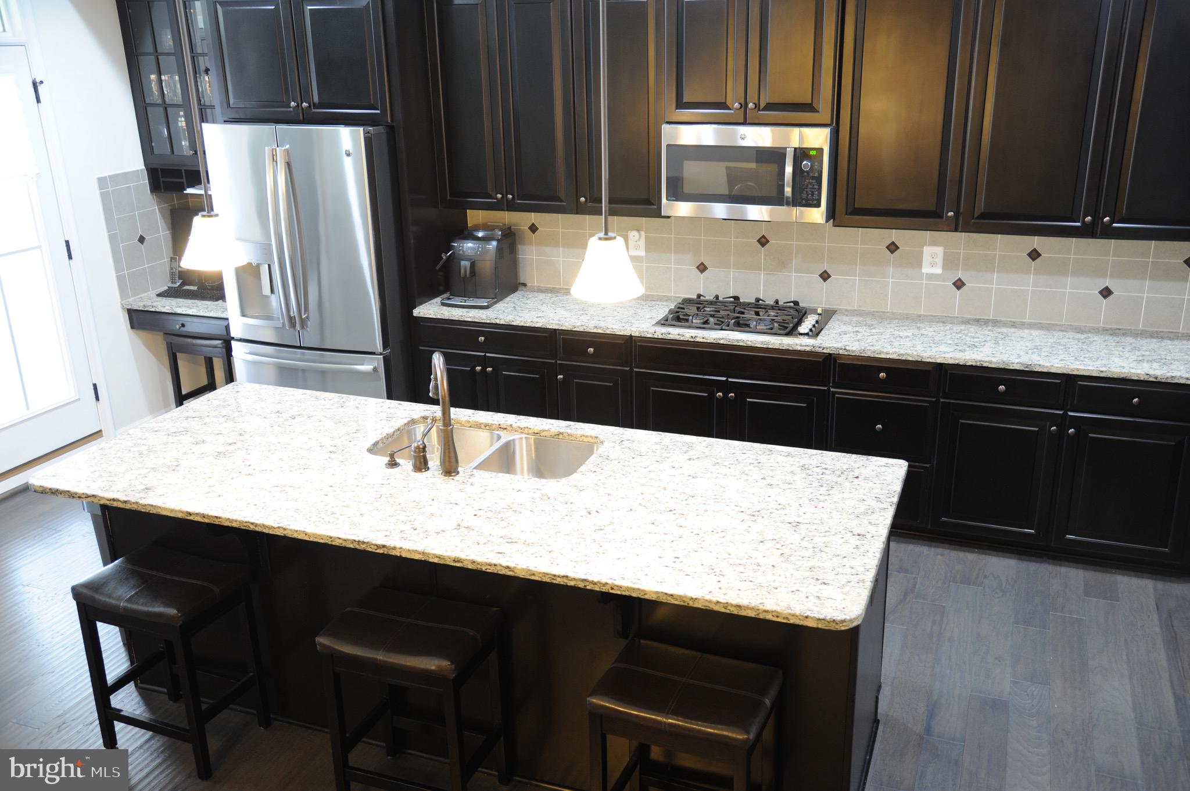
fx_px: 1057
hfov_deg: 58.8
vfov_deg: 41.1
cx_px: 595
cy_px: 396
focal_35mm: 32
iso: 1250
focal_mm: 32
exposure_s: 1/20
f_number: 4
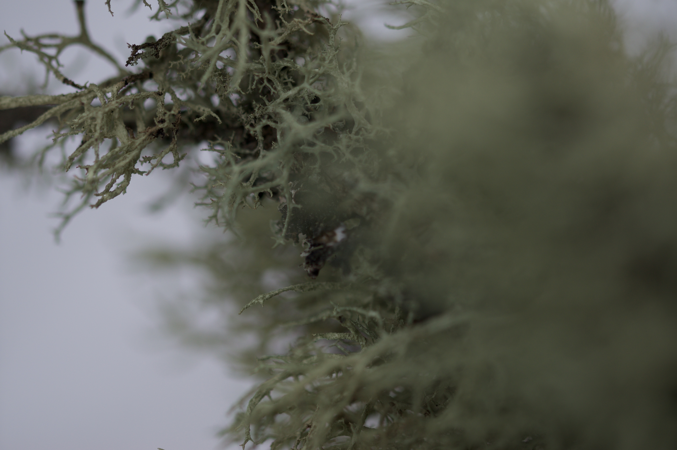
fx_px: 2959
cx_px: 338
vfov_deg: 8.7
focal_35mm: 158
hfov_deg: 13.1
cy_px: 225
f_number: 2.8
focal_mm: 105
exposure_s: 1/800
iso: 100
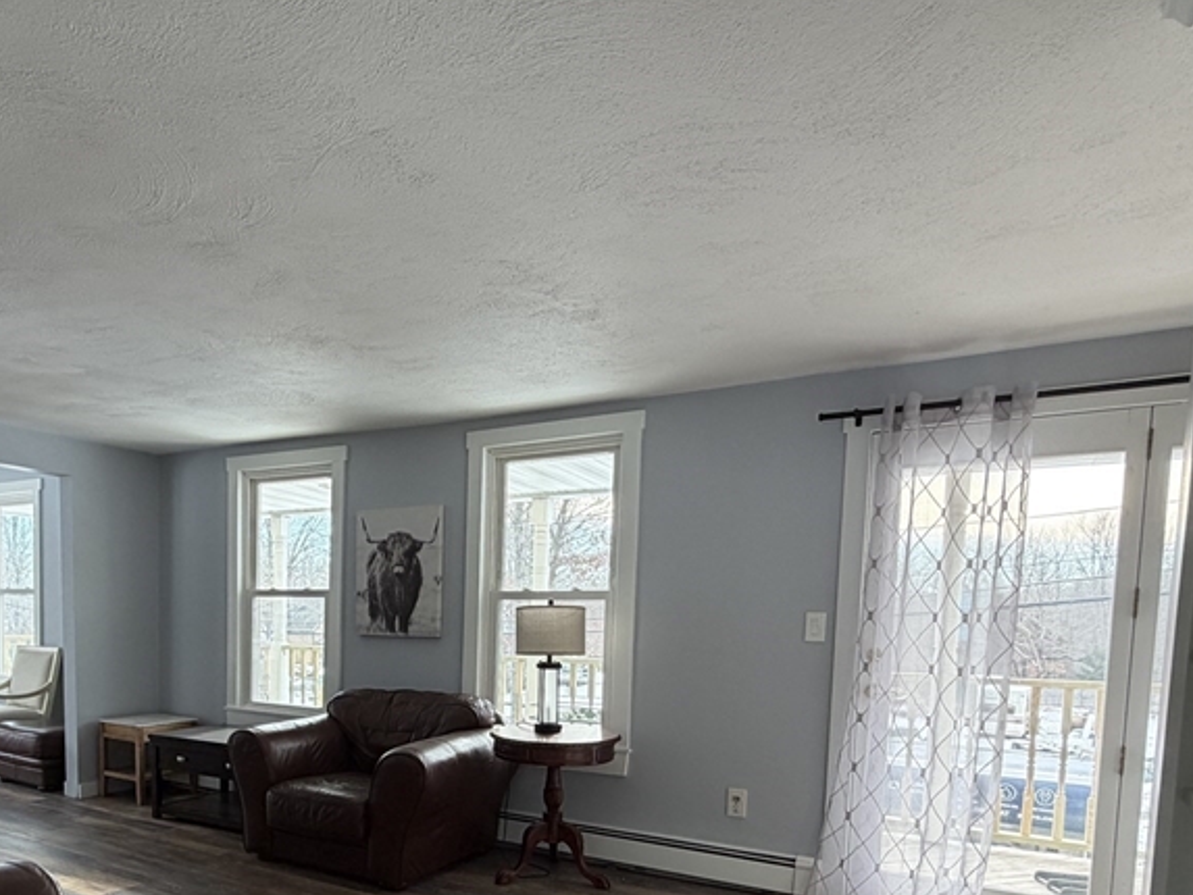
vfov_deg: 52.1
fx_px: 862
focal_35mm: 25
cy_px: 689
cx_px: 439
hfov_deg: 68.2
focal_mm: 2.22
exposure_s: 1/120
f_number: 2.2
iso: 125
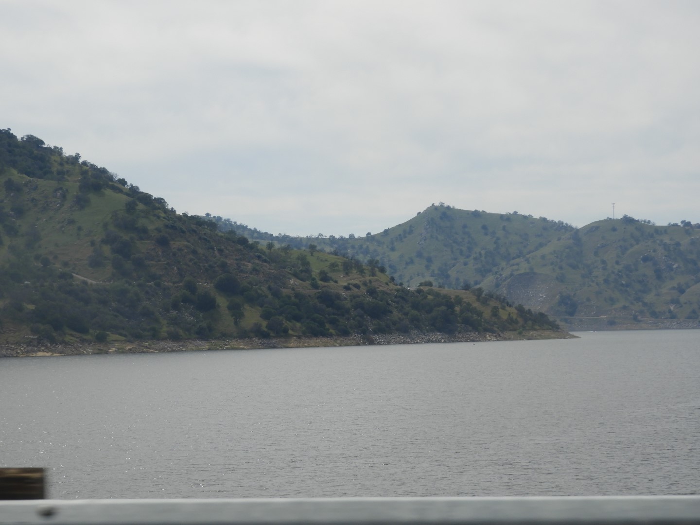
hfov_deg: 18.7
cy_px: 262
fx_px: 2123
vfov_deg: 14.1
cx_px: 350
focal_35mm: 105
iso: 100
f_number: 4.8
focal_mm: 18.8
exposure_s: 1/1250
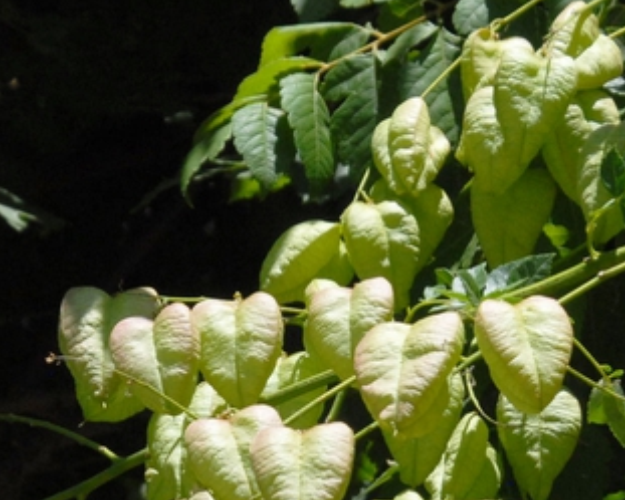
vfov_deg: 3.9
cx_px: 563
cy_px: 587
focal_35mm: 395
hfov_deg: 4.9
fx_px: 7300
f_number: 10
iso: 400
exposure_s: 1/350
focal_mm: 85
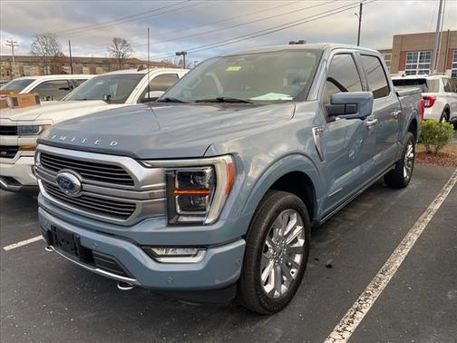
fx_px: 343
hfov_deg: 67.3
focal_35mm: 26
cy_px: 172
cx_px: 228
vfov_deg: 53.1
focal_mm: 4.2
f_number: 1.6
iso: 32
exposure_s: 1/293
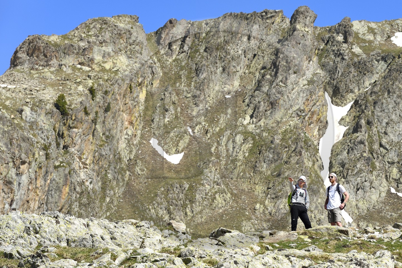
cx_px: 218
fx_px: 2099
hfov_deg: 10.9
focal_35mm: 188
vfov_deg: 7.3
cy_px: 134
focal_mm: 170
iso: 200
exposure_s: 1/320
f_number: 10
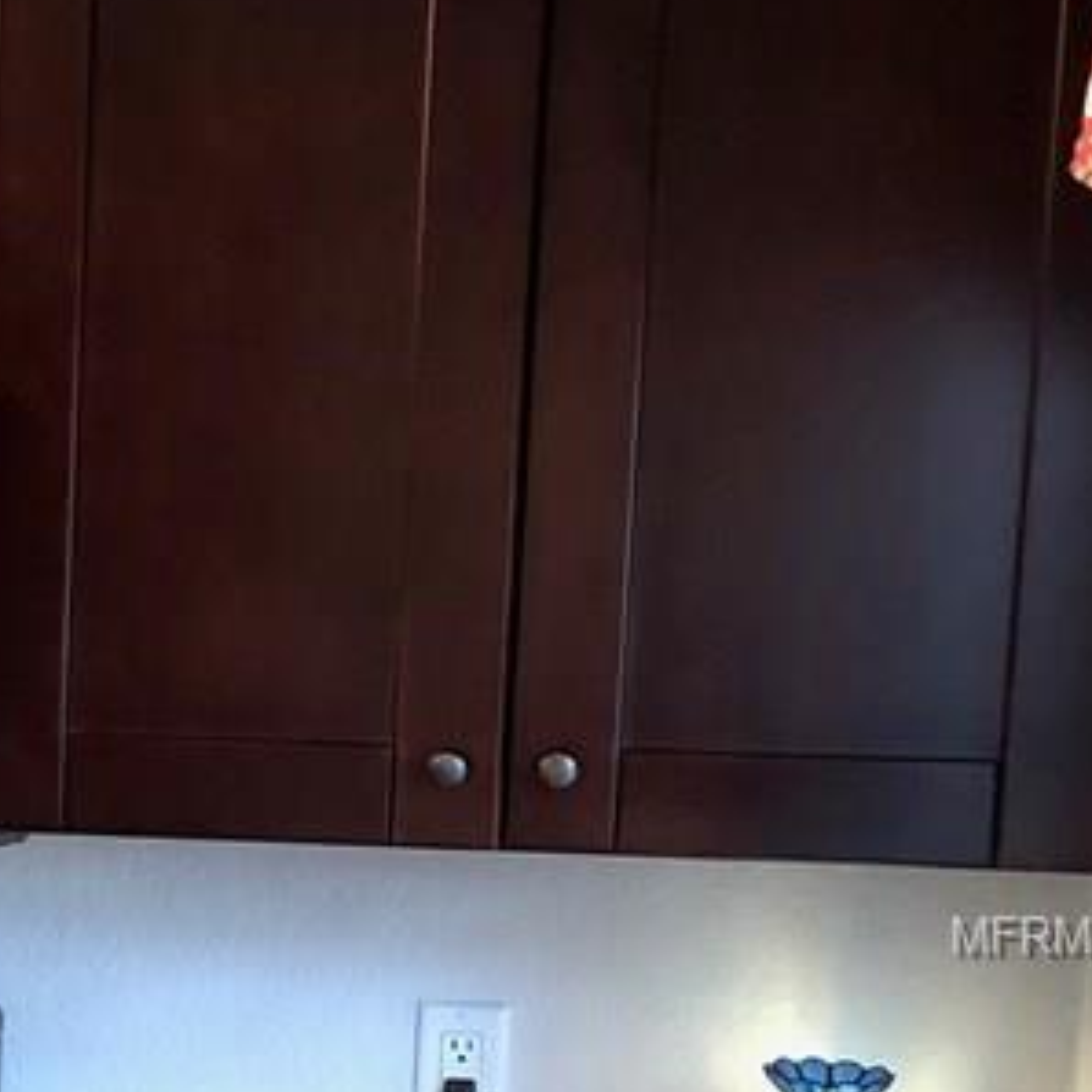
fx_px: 3034
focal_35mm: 85
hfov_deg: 17.6
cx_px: -704
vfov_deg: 20.1
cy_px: 938
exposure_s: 1/12
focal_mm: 4
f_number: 1.8
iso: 100
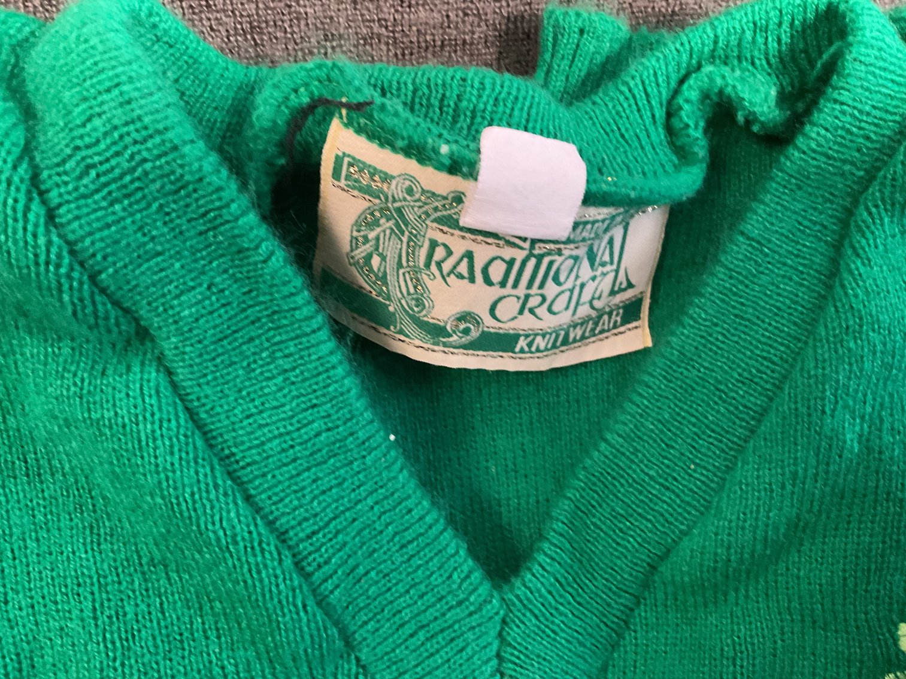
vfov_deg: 48.2
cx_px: 453
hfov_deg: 61.7
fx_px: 759
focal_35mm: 29
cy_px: 340
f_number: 1.8
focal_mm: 3
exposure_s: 1/30
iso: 400
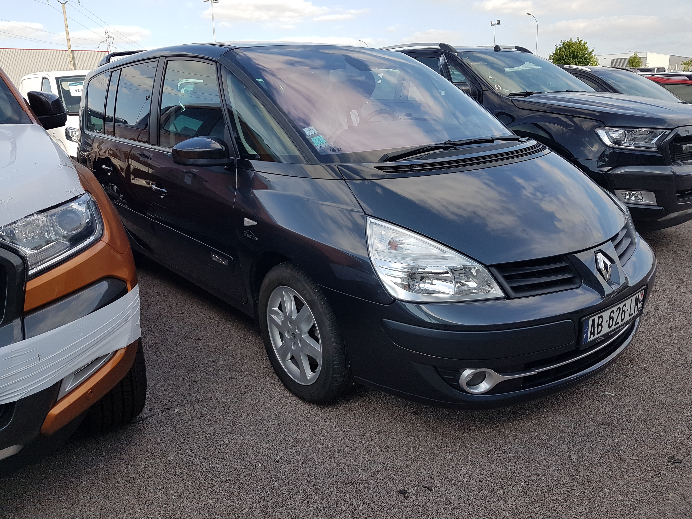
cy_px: 260
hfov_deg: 67.3
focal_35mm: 26
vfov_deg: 53.1
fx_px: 520
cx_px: 346
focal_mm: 4.2
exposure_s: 1/854
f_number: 1.7
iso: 40
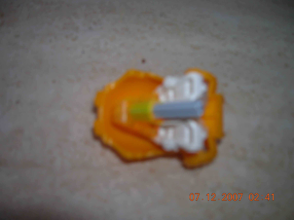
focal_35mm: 34
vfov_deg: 41.7
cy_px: 110
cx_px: 147
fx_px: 289
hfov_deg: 54.0
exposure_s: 1/60.1
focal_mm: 5.7
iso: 50
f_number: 2.9
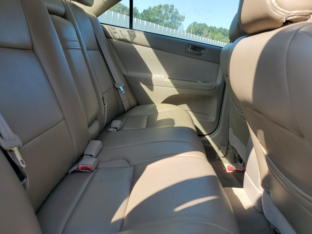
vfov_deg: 53.1
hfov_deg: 67.3
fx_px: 234
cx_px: 156
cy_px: 117
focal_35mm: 26
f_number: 1.5
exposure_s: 1/833
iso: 50
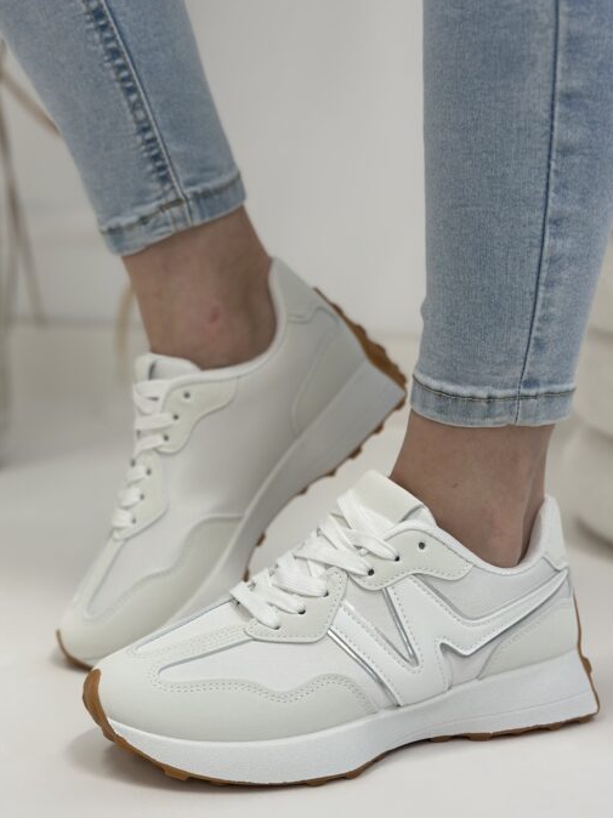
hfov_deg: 25.6
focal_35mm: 57
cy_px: 431
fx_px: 1347
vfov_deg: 33.8
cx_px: 302
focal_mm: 6.86
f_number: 1.78
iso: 100
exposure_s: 1/100
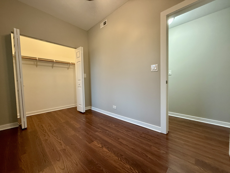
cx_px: 115
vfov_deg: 85.7
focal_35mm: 14
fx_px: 93
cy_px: 86
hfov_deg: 102.1
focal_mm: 2.22
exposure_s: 1/60
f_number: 2.2
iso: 320
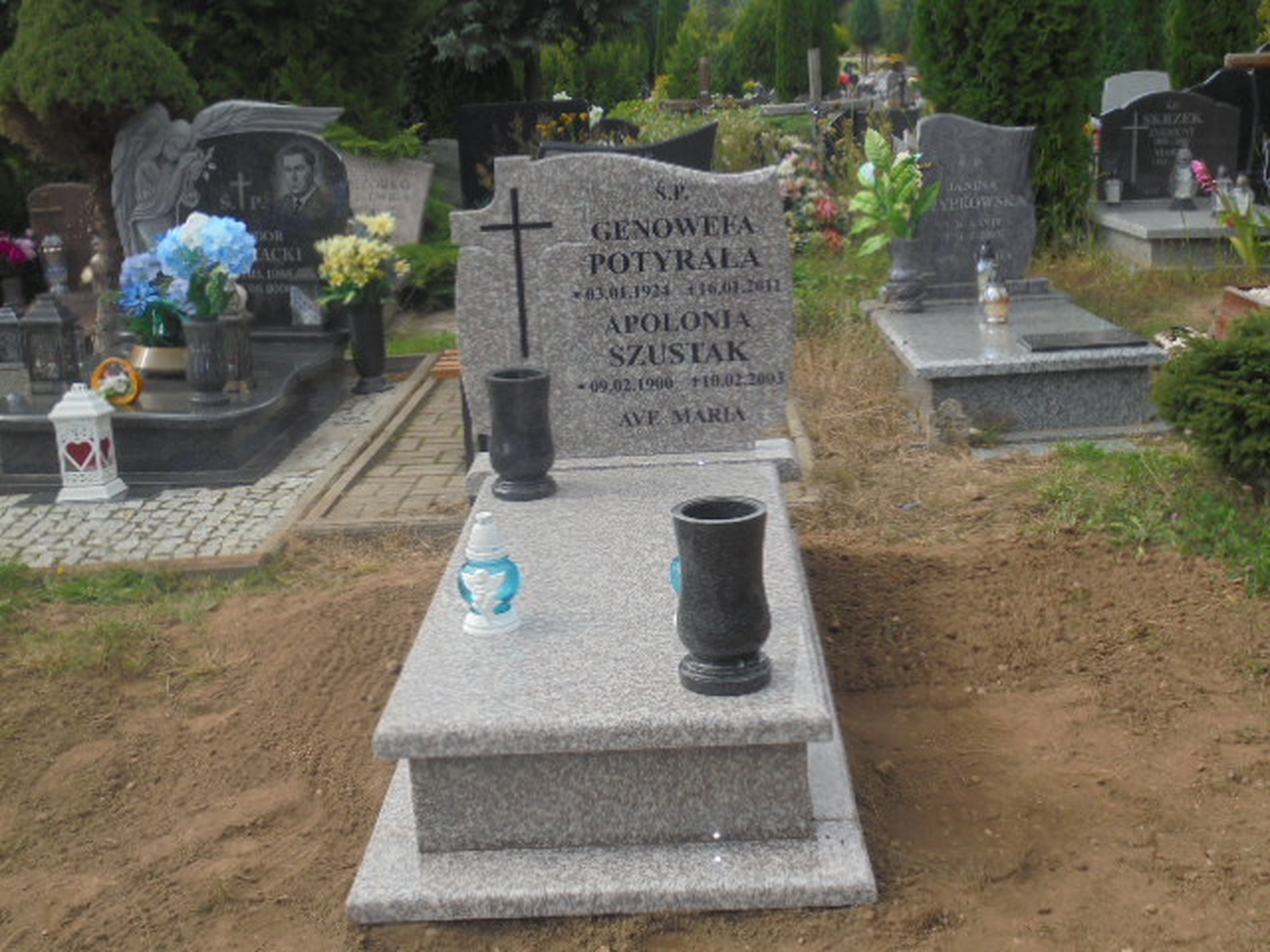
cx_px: 635
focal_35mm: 43
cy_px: 476
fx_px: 1578
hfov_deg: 43.9
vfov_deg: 33.6
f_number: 4.5
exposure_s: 1/320
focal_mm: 7.8
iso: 100
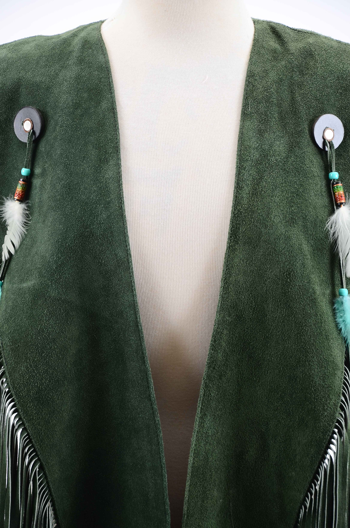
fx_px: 2307
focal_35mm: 158
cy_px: 264
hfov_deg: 8.7
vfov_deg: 13.1
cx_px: 175
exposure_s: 1/80
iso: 160
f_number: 6.3
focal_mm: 105
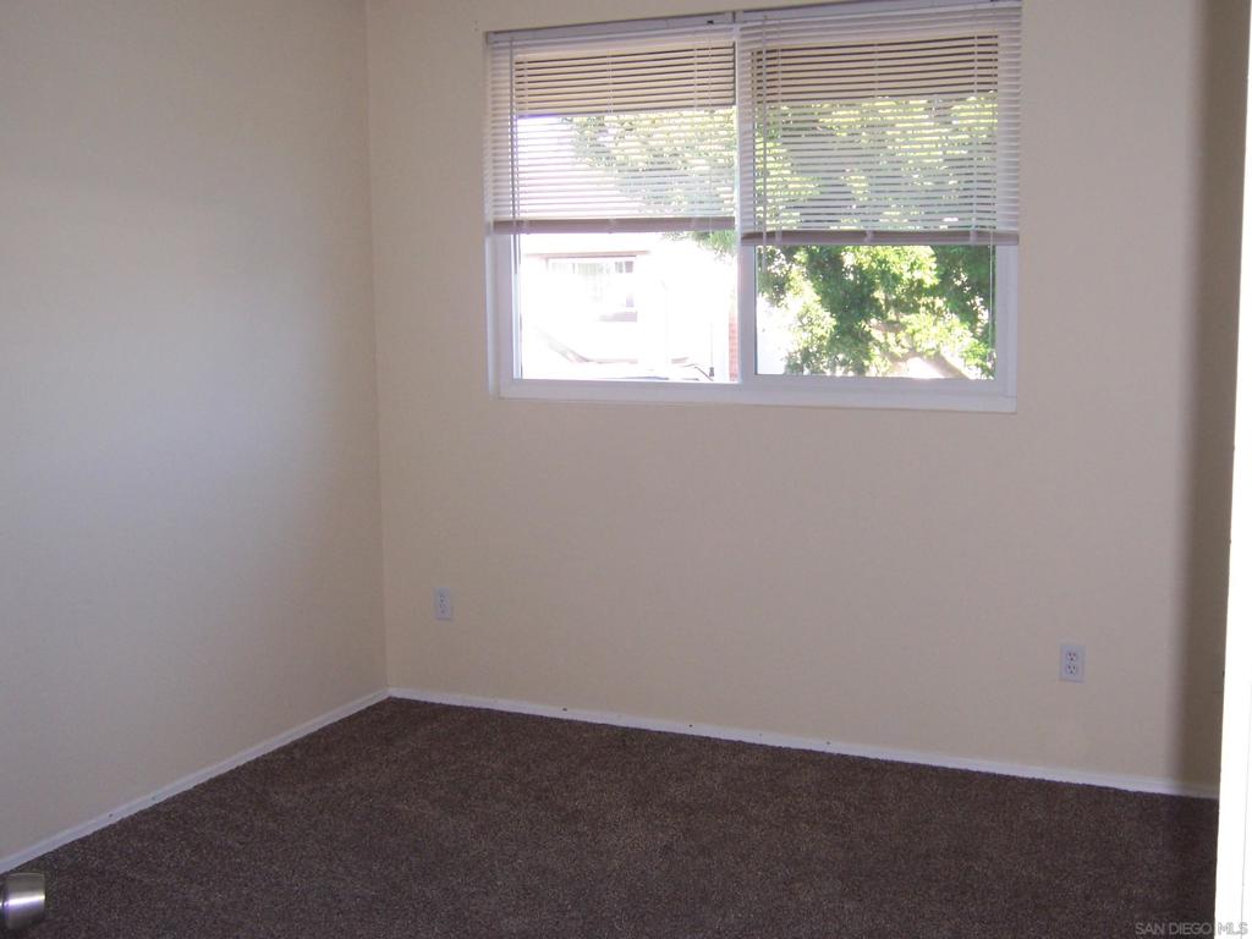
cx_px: 626
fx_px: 1447
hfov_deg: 46.8
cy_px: 470
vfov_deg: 36.0
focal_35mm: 40
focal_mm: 6.7
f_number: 3.4
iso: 140
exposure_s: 1/60
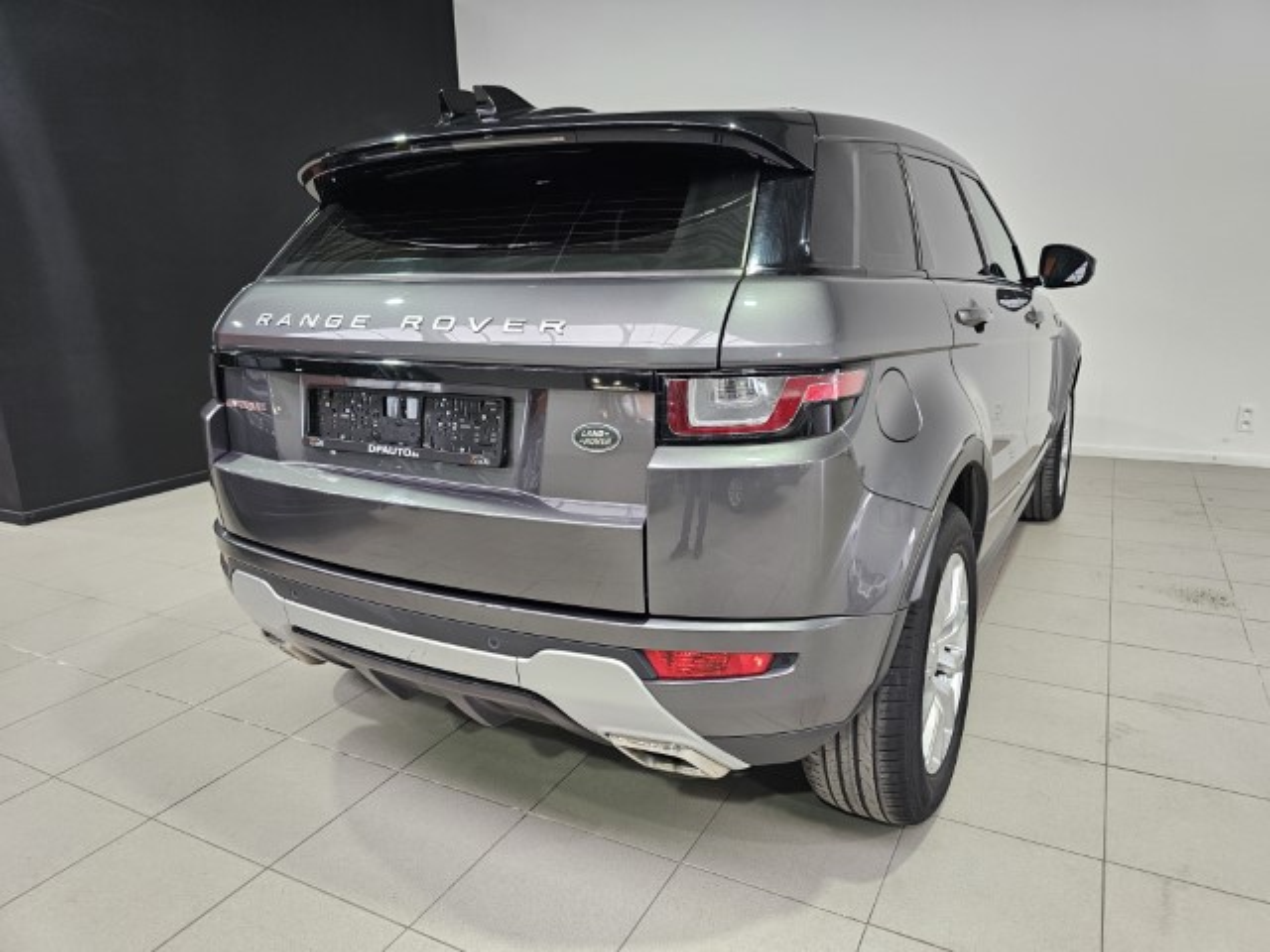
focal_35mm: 23
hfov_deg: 73.9
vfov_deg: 58.9
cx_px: 635
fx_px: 844
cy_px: 476
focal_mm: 6.3
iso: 160
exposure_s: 1/190
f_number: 1.7
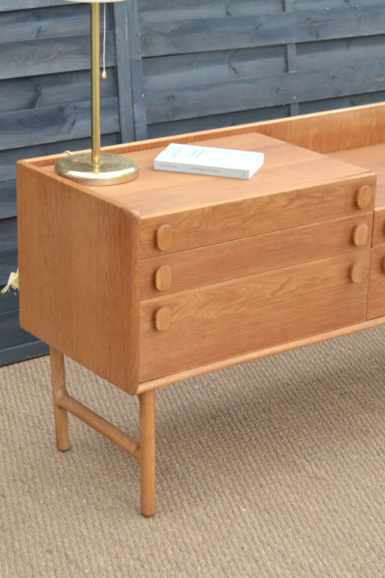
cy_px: 268
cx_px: 159
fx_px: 1316
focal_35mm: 82
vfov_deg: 24.8
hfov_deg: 16.6
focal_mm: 46
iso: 110
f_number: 5.6
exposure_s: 1/125
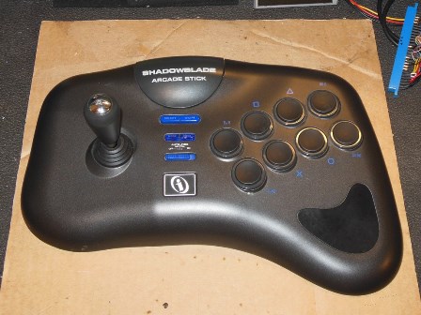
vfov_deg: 33.6
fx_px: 523
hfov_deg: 43.9
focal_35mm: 43
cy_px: 158
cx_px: 210
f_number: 3.8
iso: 200
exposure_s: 1/30
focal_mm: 7.7
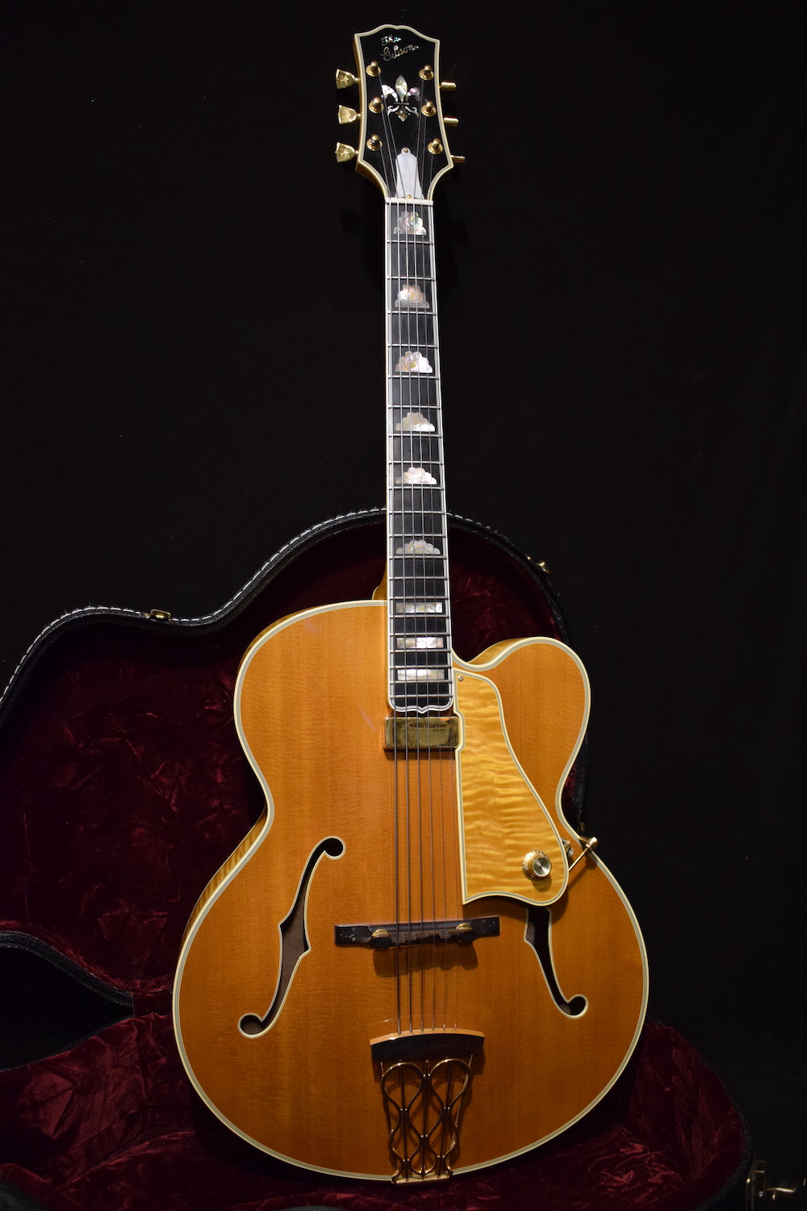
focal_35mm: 33
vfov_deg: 57.2
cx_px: 404
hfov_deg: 40.0
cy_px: 606
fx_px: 1110
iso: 2200
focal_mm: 22
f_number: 3.8
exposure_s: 1/30
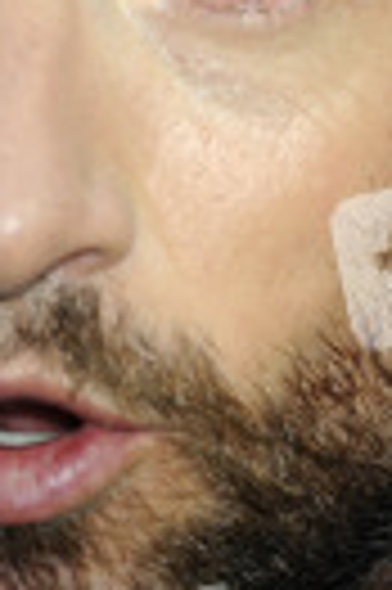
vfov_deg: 4.0
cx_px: 153
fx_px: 8482
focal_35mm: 518
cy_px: 18
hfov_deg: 2.6
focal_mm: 170
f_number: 5.6
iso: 640
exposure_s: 1/200
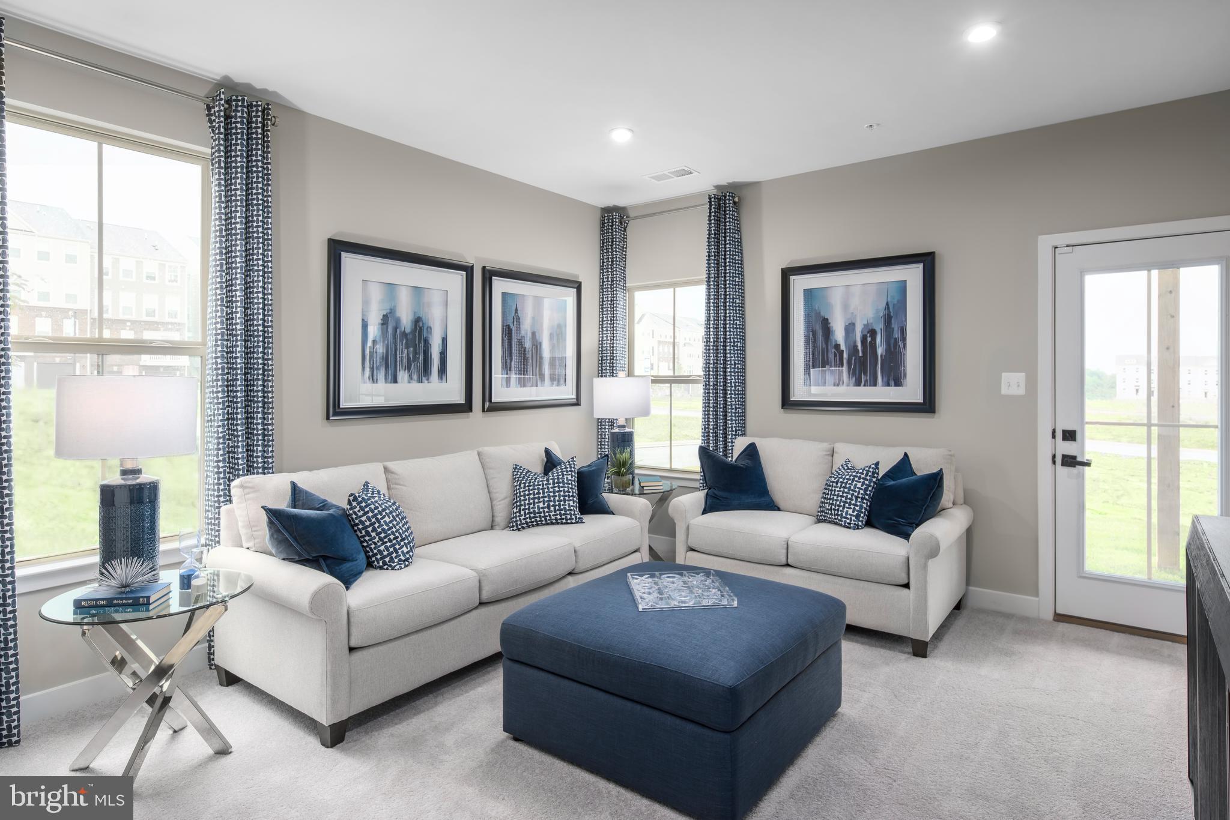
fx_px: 649
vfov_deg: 64.6
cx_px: 615
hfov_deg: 86.9
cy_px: 410
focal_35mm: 19
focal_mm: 19
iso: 200
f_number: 9
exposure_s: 1/250
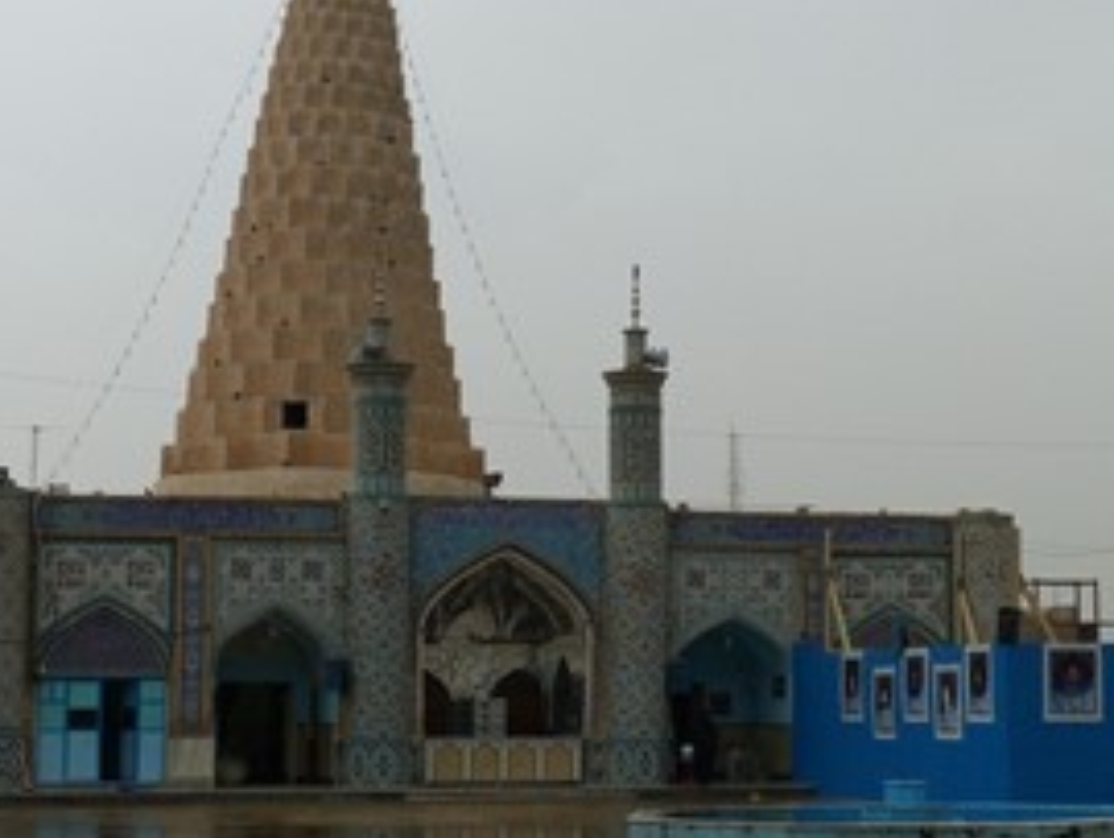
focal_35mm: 80
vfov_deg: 18.5
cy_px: 367
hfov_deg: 24.4
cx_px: 660
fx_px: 2577
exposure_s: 1/1300
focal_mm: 9.8
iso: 400
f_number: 6.3
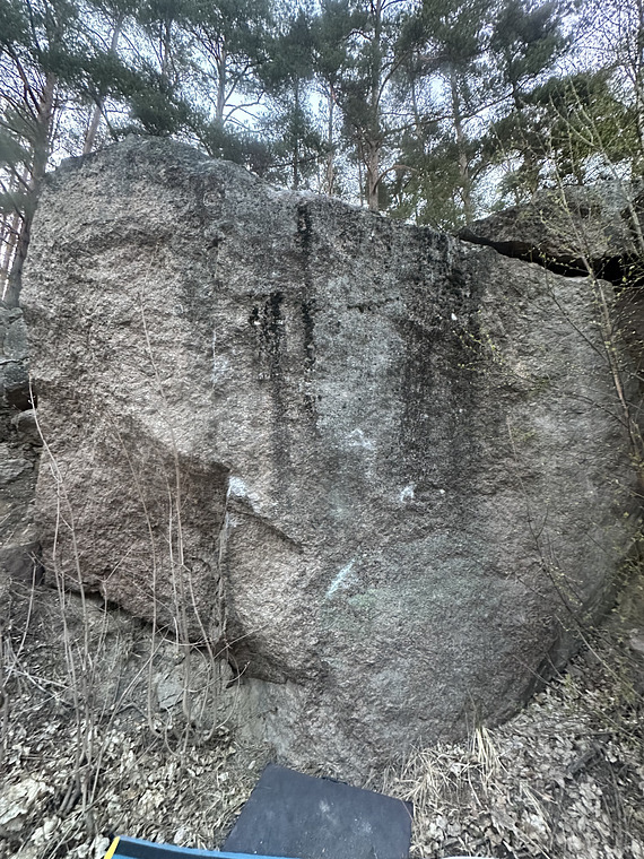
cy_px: 430
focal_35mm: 14
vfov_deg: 102.1
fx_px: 347
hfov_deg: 85.7
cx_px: 322
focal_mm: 2.22
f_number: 2.2
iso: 800
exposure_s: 1/60
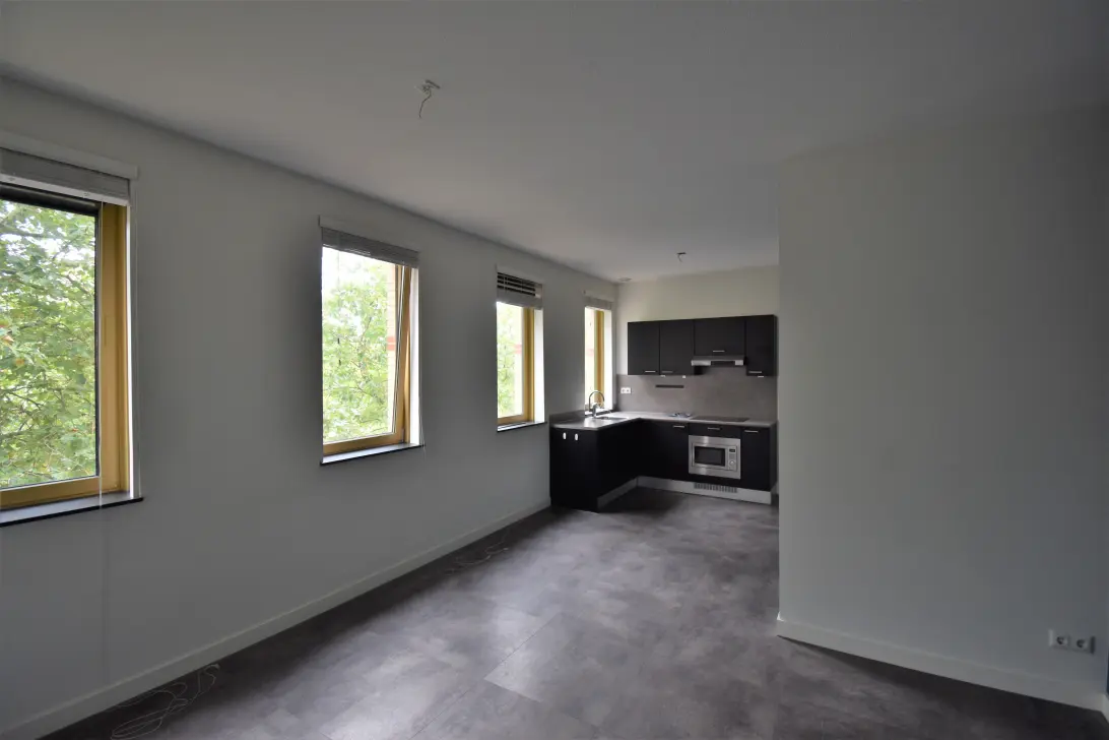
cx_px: 554
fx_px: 462
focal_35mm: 15
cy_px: 370
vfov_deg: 77.3
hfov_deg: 100.4
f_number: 4.5
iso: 200
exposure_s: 1/15
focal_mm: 10
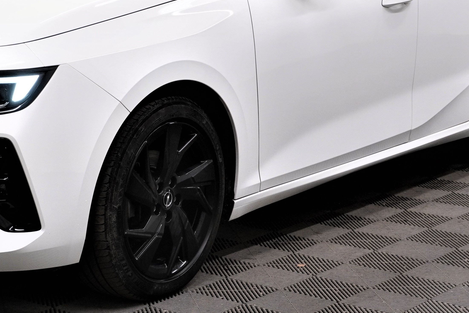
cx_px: 111
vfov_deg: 12.3
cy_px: 13
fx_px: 1438
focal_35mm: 110
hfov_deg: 18.4
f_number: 7.1
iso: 320
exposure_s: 1/20
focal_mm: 27
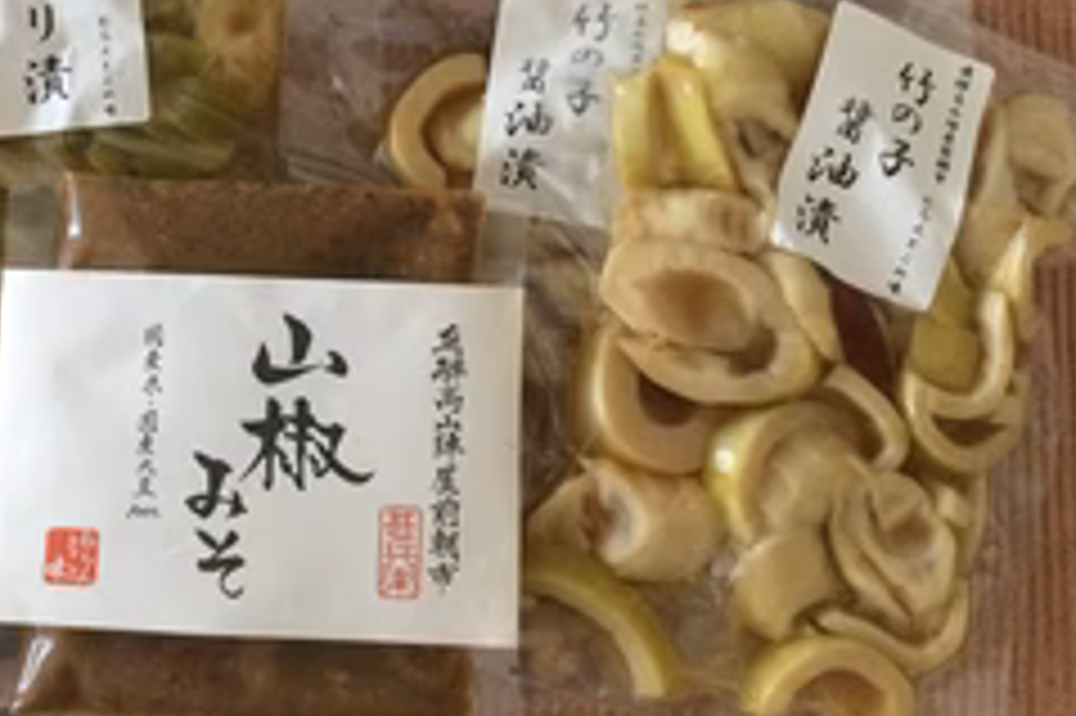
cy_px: 68
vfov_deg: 24.3
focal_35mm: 54
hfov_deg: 36.3
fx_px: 1613
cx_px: 306
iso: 200
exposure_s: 1/24
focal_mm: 3.3
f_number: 2.4
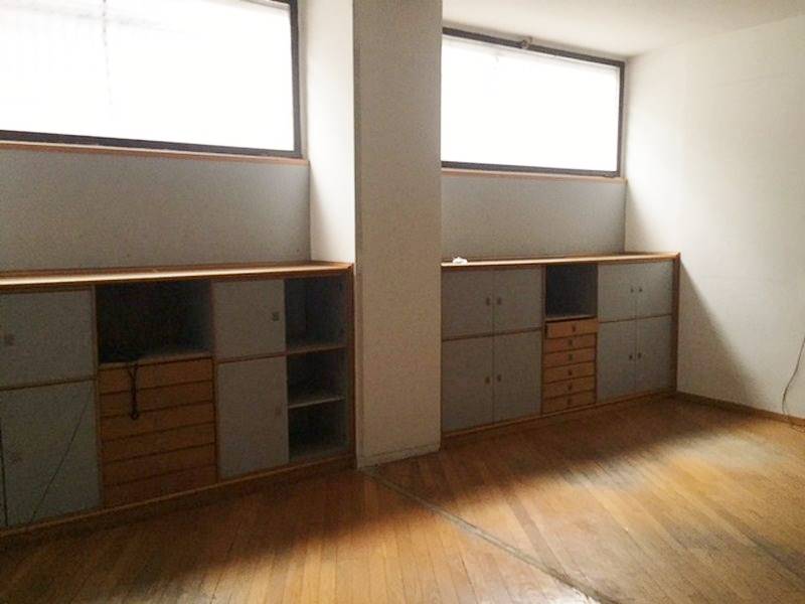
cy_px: 302
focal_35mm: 29
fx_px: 674
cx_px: 402
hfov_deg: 61.7
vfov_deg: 48.2
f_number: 2.2
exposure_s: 1/24
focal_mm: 4.15
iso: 250
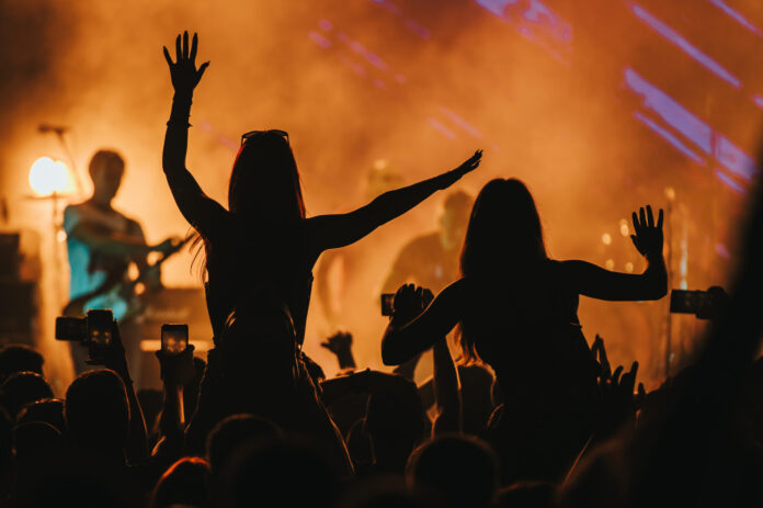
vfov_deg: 6.9
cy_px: 254
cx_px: 382
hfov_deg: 10.3
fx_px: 4236
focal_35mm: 200
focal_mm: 200
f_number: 2.8
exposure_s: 1/500
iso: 250
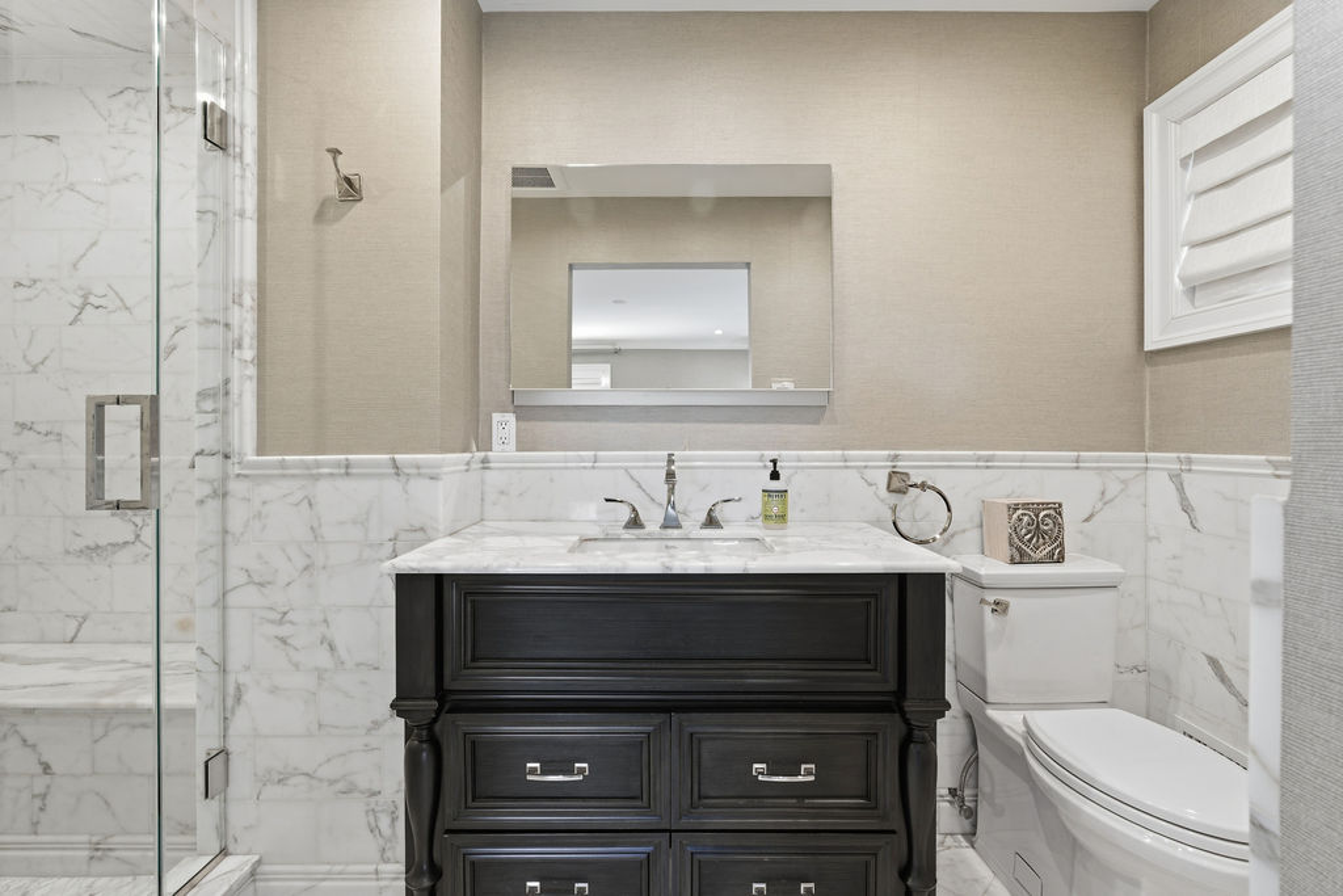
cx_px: 672
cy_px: 448
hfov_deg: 96.7
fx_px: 597
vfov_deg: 73.8
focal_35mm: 16
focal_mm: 16
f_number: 8
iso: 100
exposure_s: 1/15
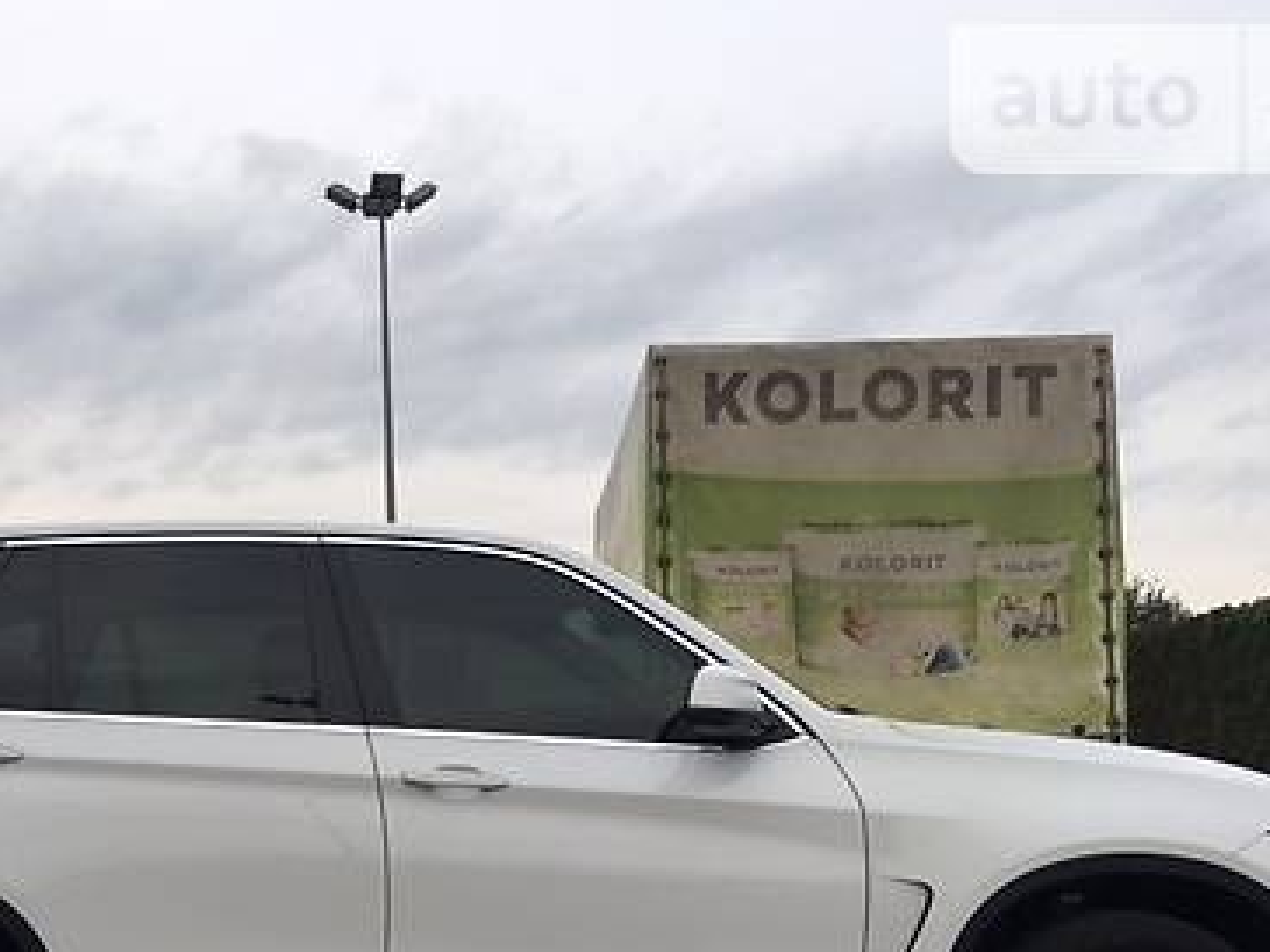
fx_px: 1871
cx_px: 387
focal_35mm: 51
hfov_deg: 37.0
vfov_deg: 27.7
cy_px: 819
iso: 25
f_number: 2.2
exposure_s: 1/363
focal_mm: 4.2
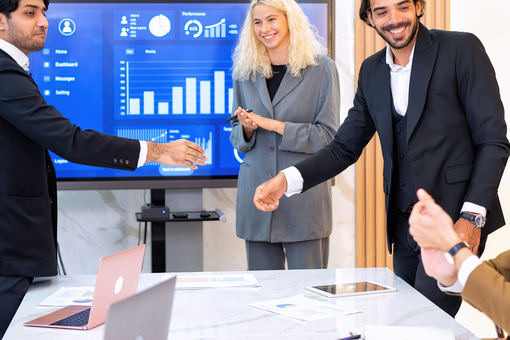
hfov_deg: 24.8
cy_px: 153
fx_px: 1162
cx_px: 229
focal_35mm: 82
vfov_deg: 16.6
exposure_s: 1/250
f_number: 1.4
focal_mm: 35
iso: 200
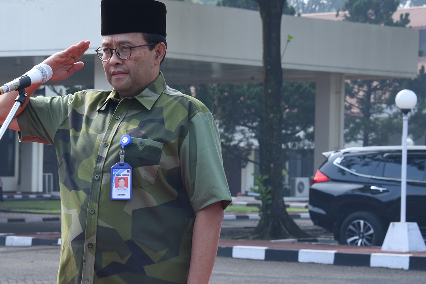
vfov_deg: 9.3
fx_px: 1739
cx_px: 133
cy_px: 158
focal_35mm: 147
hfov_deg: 13.9
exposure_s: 1/160
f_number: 13
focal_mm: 98
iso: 640
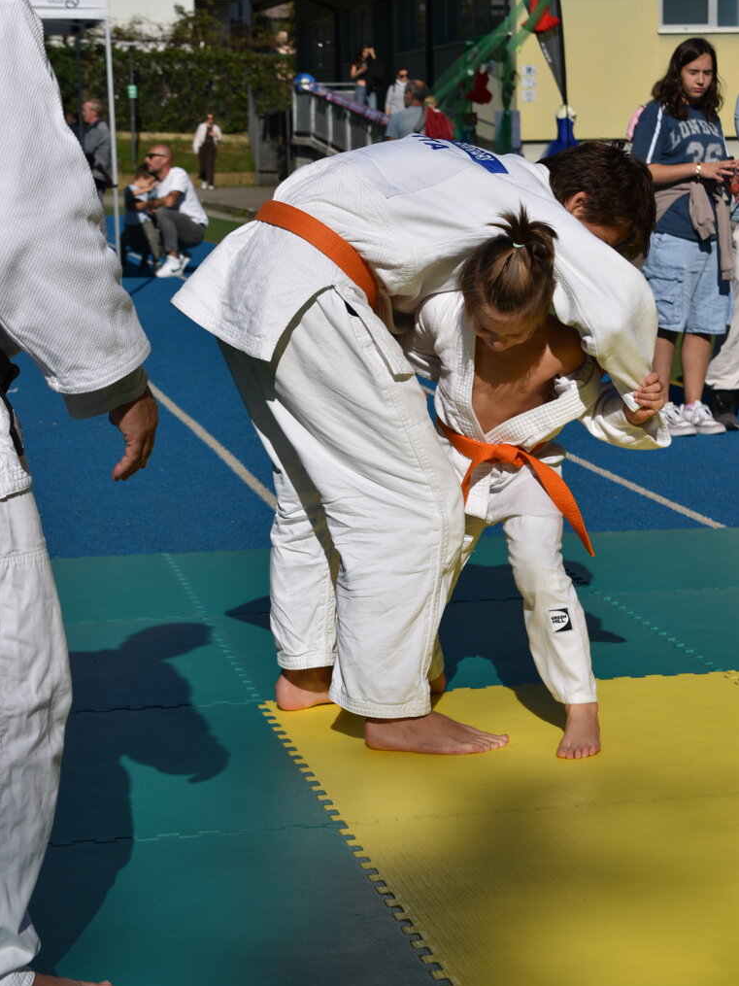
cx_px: 369
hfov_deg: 16.5
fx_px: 2549
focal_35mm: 90
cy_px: 484
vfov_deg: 21.9
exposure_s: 1/1000
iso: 100
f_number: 7.1
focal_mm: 55
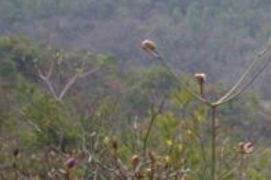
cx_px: 671
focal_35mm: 200
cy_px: 60
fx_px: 1504
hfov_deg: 9.1
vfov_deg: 6.9
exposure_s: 1/200
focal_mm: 6.2
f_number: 5.6
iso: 100
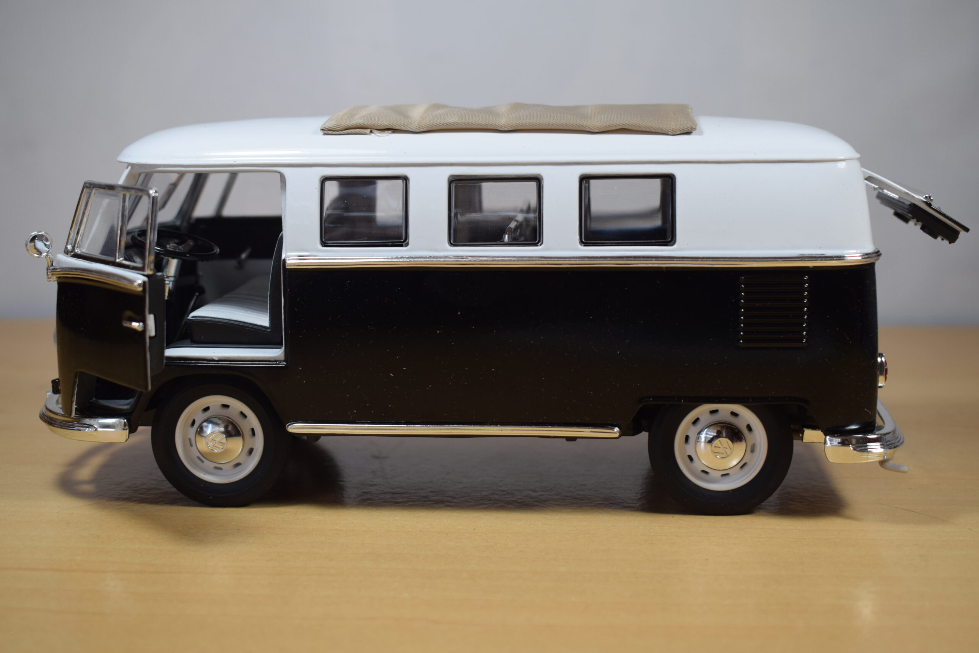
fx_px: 1387
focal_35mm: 51
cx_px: 490
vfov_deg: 26.5
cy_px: 326
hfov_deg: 38.9
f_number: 6.3
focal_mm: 34
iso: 400
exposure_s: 1/160
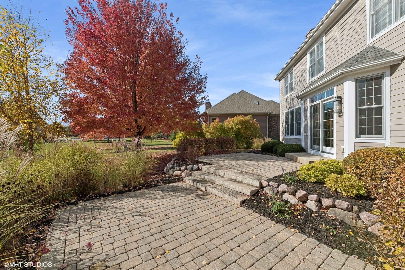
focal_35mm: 15
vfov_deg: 77.4
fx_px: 169
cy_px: 135
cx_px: 202
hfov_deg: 100.4
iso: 200
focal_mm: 15
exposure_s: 1/400
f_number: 9
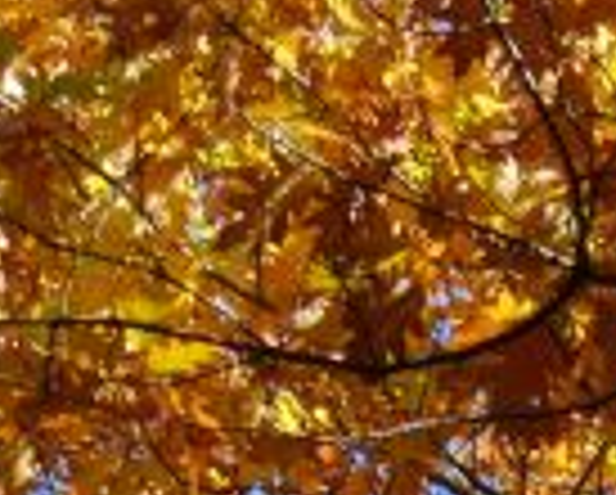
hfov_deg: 5.2
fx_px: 6755
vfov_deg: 4.1
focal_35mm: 370
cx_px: 989
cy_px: 1510
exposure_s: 1/160
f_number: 5
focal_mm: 26
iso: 200
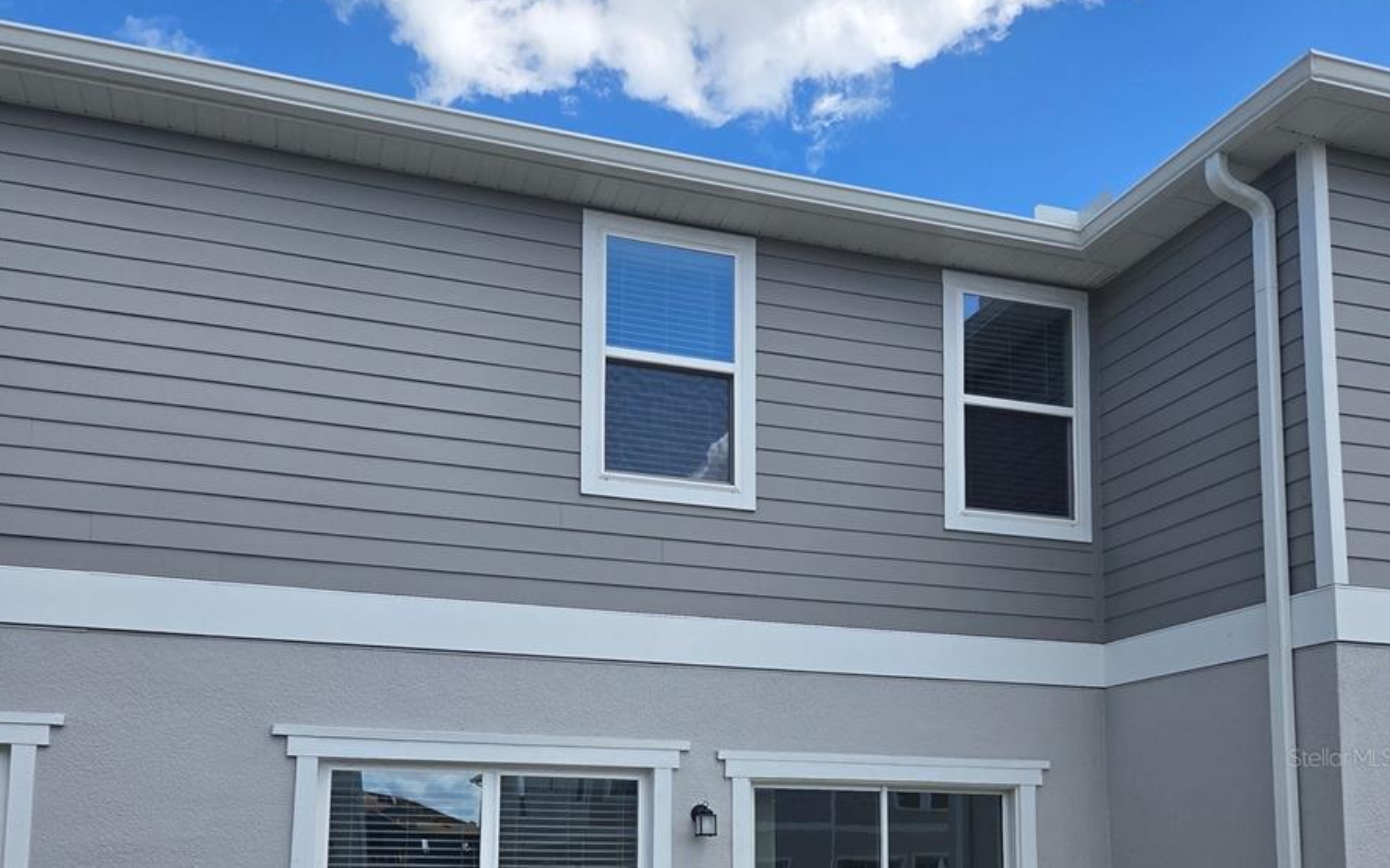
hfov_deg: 58.2
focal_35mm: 33
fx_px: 1250
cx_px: 694
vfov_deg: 36.3
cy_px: 757
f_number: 1.8
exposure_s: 1/3768
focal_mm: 5.4
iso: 80
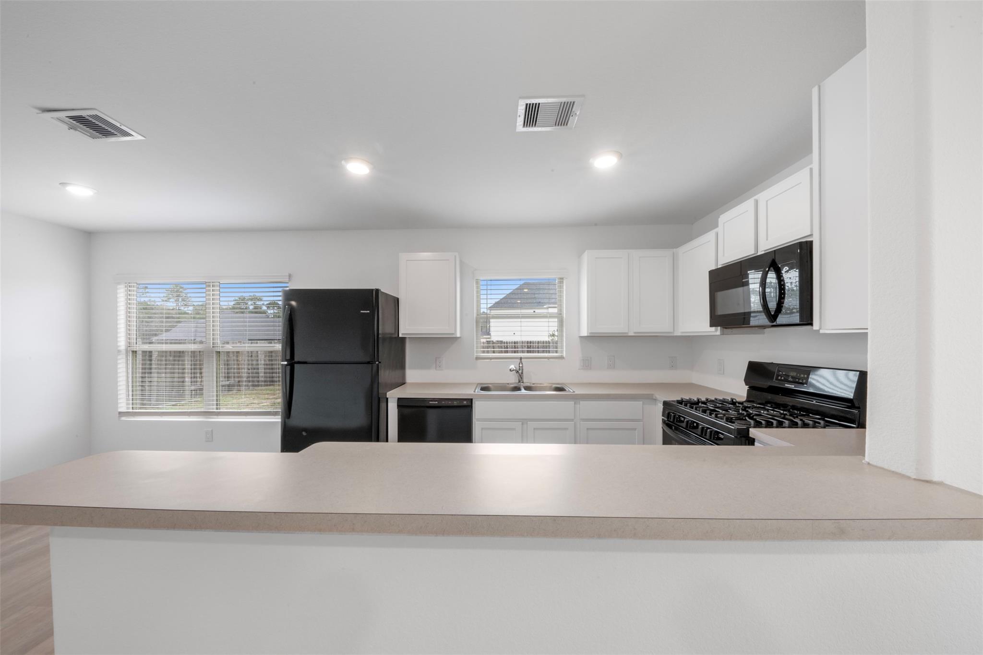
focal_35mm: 12
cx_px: 492
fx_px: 328
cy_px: 328
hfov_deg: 112.6
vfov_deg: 90.0
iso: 250
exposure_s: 1.6
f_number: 9
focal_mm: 12
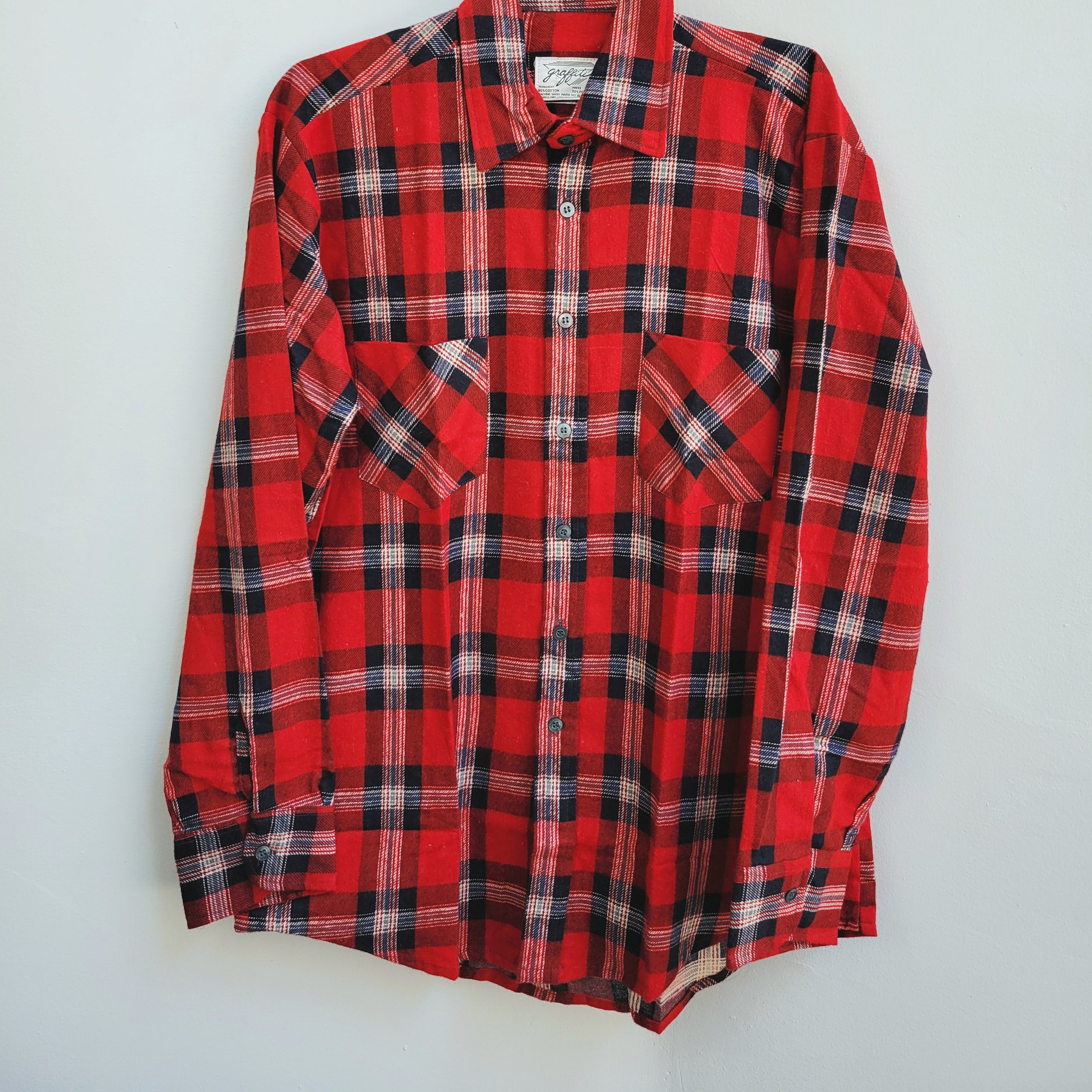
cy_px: 368
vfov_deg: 51.6
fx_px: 1106
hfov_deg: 52.5
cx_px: 549
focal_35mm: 31
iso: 40
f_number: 1.8
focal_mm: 5.4
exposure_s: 1/169
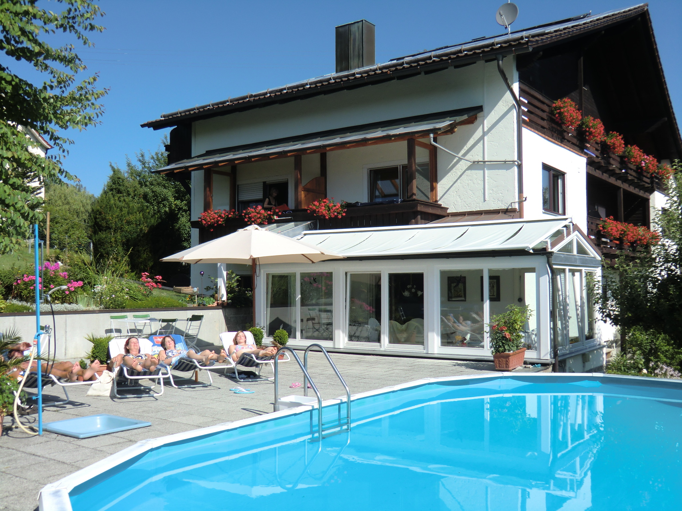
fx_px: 670
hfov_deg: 54.0
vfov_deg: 41.8
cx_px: 341
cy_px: 256
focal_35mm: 34
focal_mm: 6.1
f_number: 3.6
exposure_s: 1/800
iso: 64
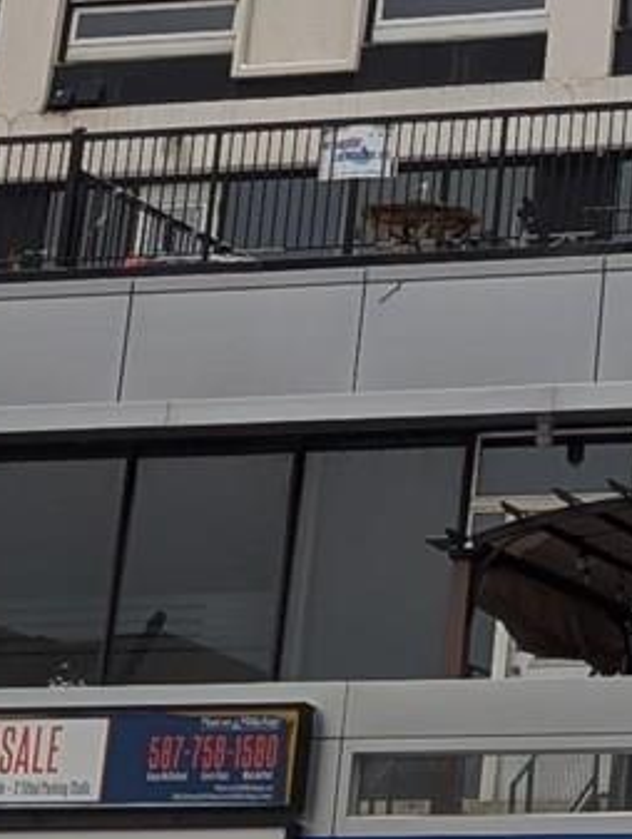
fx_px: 3980
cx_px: 1169
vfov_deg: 11.1
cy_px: -759
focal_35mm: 164
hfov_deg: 8.7
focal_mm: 6.9
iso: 23
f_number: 1.68
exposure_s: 1/431
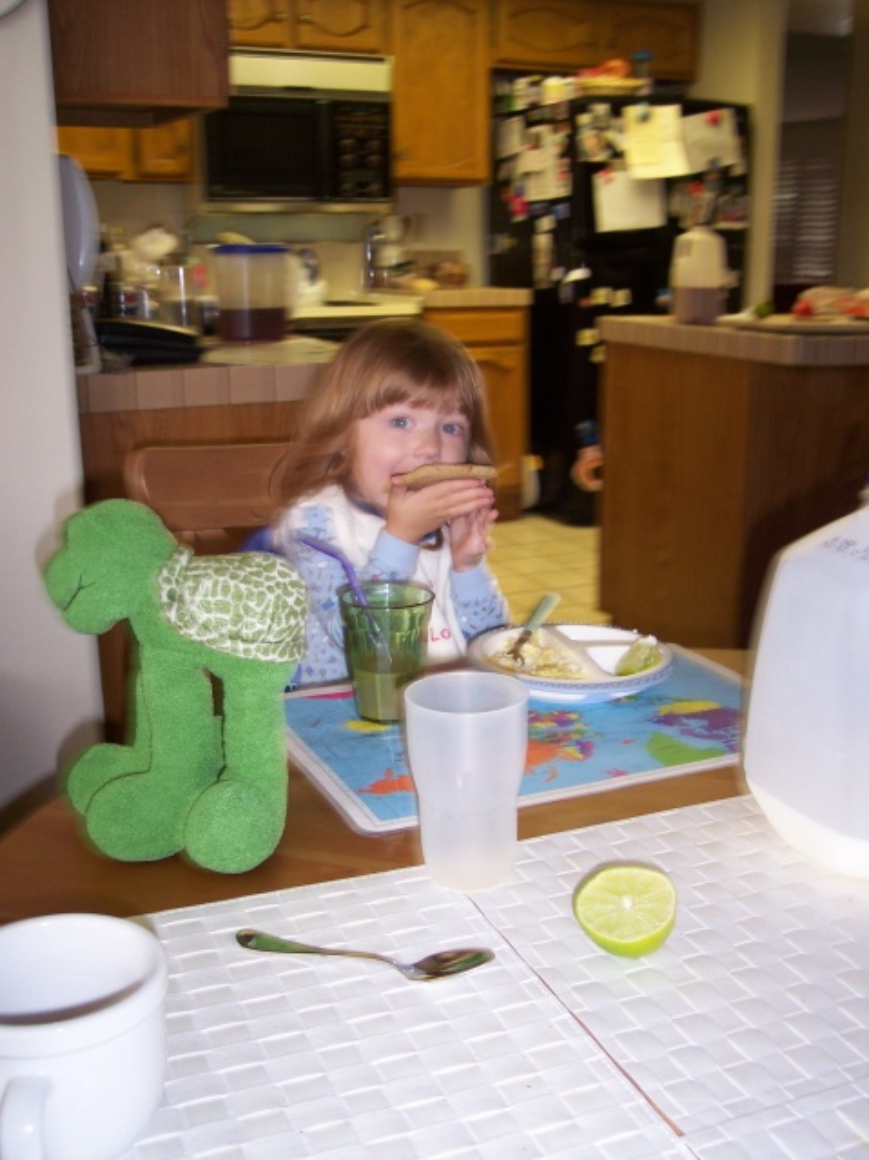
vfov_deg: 49.0
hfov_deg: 37.7
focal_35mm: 38
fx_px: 1274
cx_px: 434
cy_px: 580
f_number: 2.8
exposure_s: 1/30
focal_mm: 8
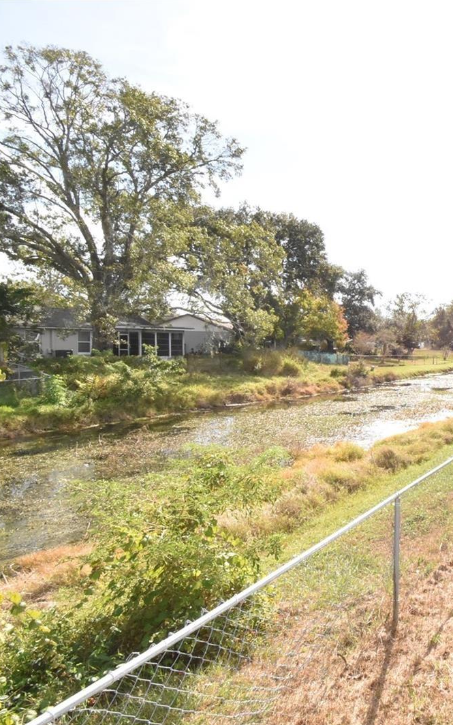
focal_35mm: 23
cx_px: 495
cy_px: 363
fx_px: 454
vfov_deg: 77.2
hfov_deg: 42.2
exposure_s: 1/200
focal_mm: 10
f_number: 22
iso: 1600
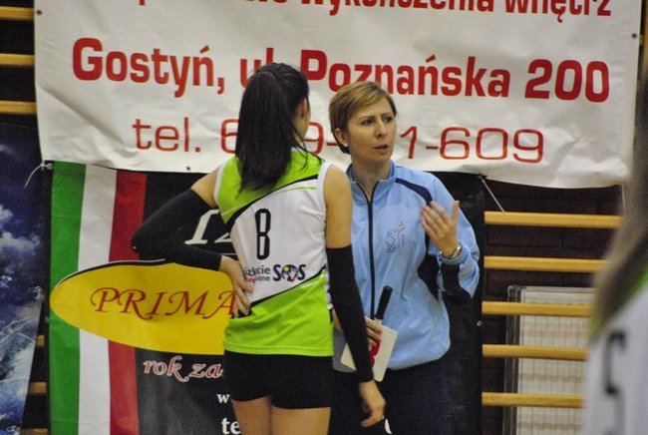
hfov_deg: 6.9
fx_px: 5410
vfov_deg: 4.6
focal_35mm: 300
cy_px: 218
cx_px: 324
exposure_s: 1/100
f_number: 5.6
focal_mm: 200
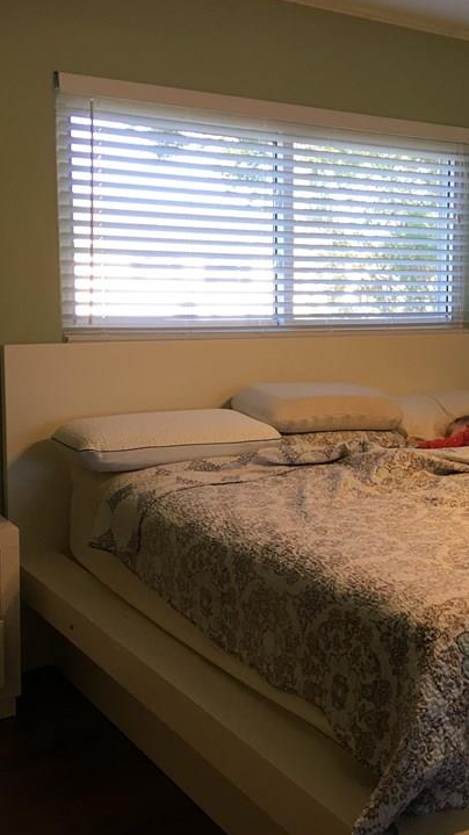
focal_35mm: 45
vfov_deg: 45.5
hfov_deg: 25.5
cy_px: 405
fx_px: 996
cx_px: 445
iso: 25
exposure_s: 1/30
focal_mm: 4.15
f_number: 2.2
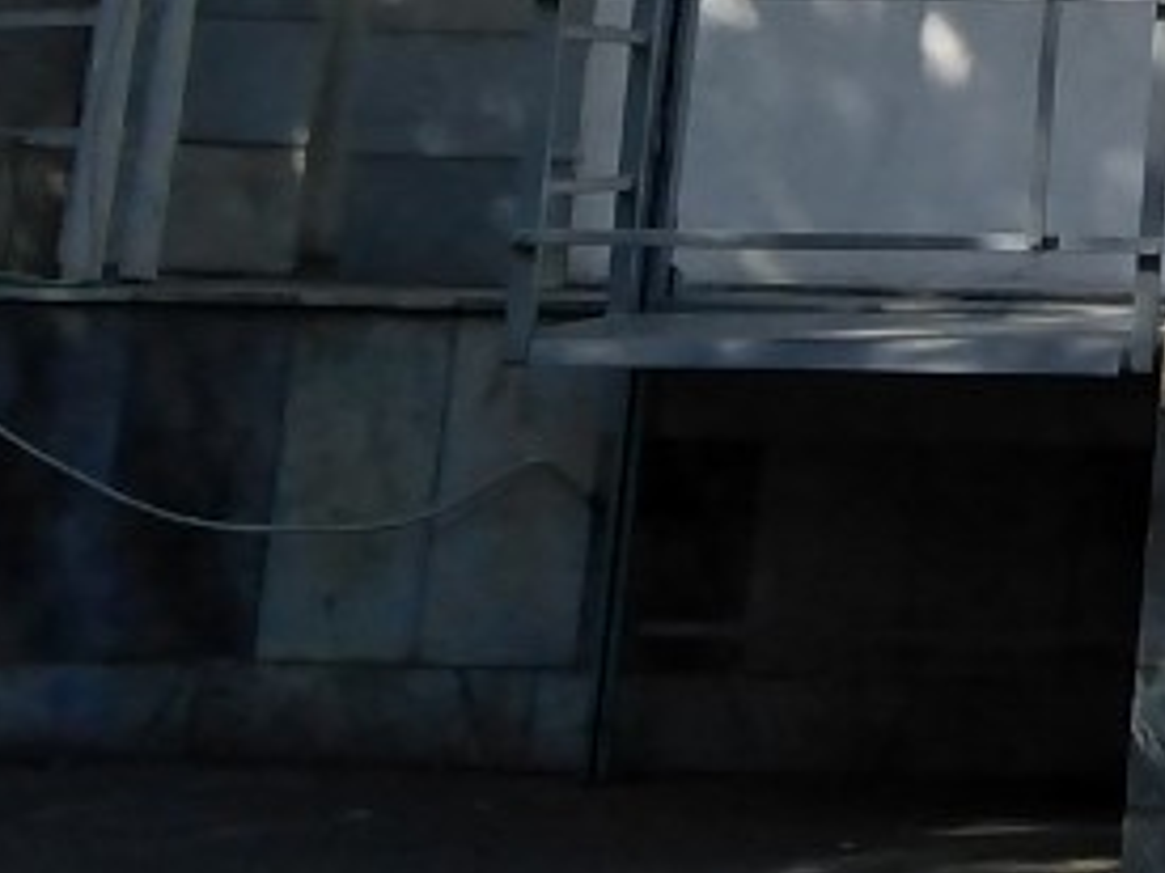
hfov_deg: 13.8
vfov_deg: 10.6
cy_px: -941
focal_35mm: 126
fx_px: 4239
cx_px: 2180
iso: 101
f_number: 1.8
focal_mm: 3.59
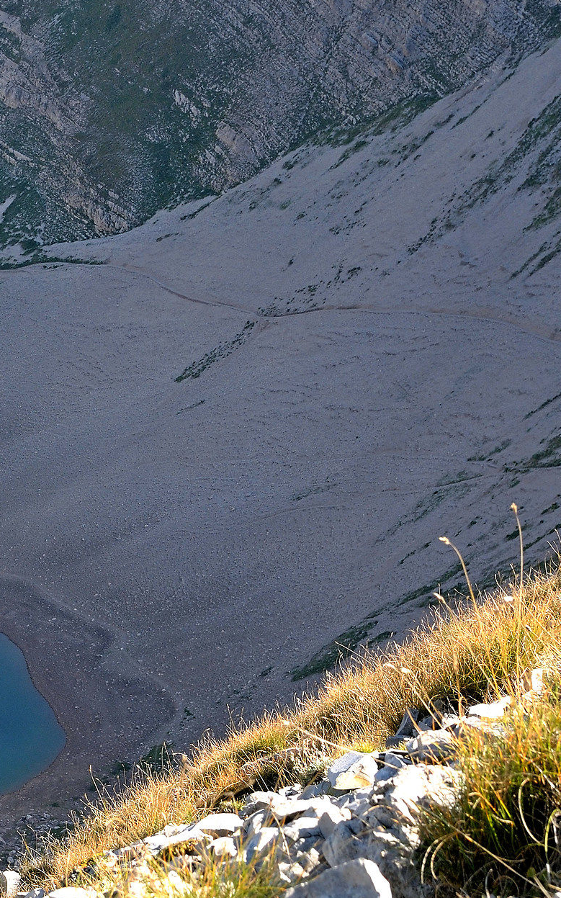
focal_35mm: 147
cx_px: -166
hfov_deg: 8.8
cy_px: 391
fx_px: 3597
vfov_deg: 14.2
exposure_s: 1/80
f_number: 10
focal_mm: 50
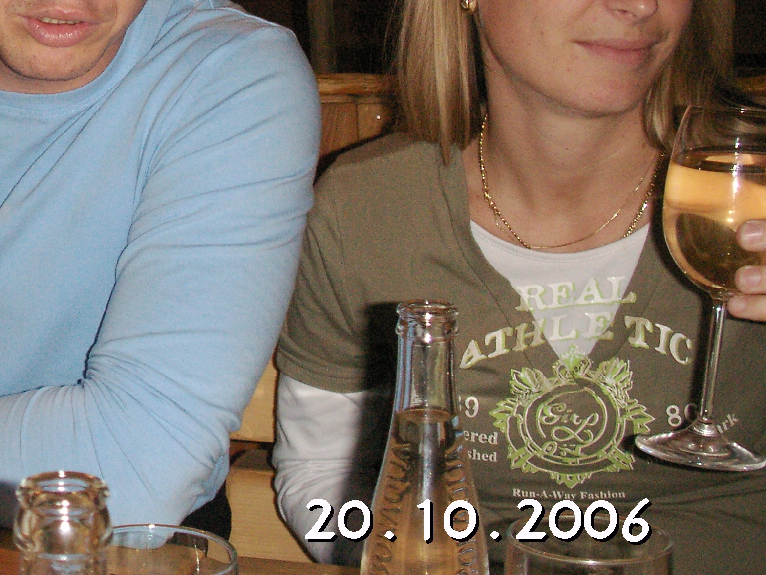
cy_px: 51
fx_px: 1704
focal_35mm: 77
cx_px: -2
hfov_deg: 24.2
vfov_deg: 18.8
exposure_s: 1/40
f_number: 3.5
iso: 160
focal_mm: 7.7
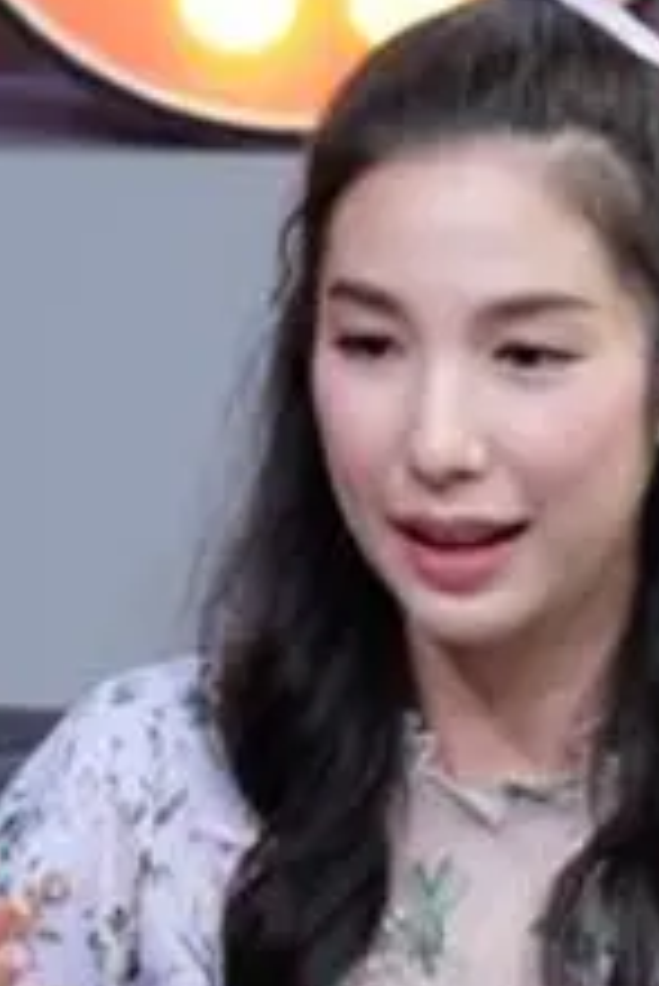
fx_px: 10993
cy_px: 896
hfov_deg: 3.4
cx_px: -215
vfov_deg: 5.1
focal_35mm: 401
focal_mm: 75.4
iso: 1250
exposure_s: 1/80
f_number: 5
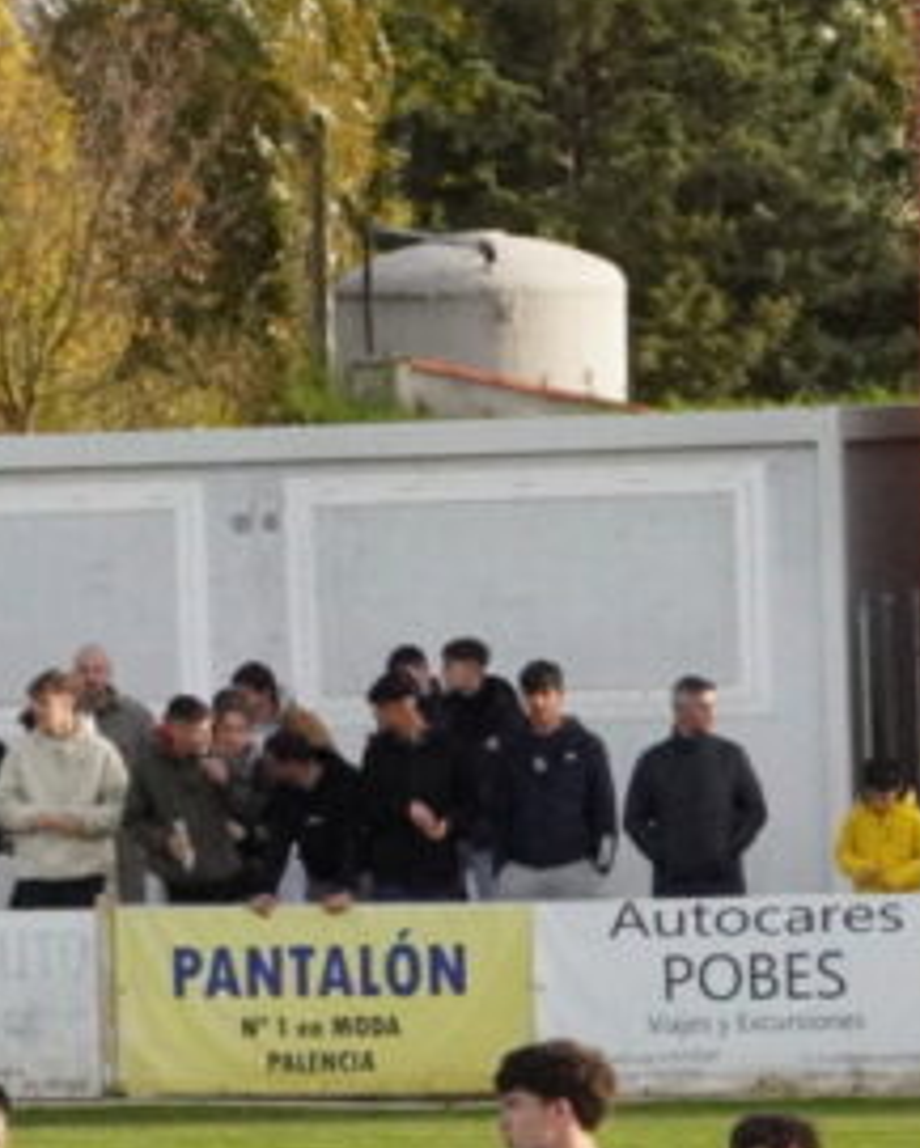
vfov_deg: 3.5
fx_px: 18811
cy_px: 1320
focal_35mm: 553
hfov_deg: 2.8
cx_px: 106
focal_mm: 104
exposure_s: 1/2000
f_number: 13
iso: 6400
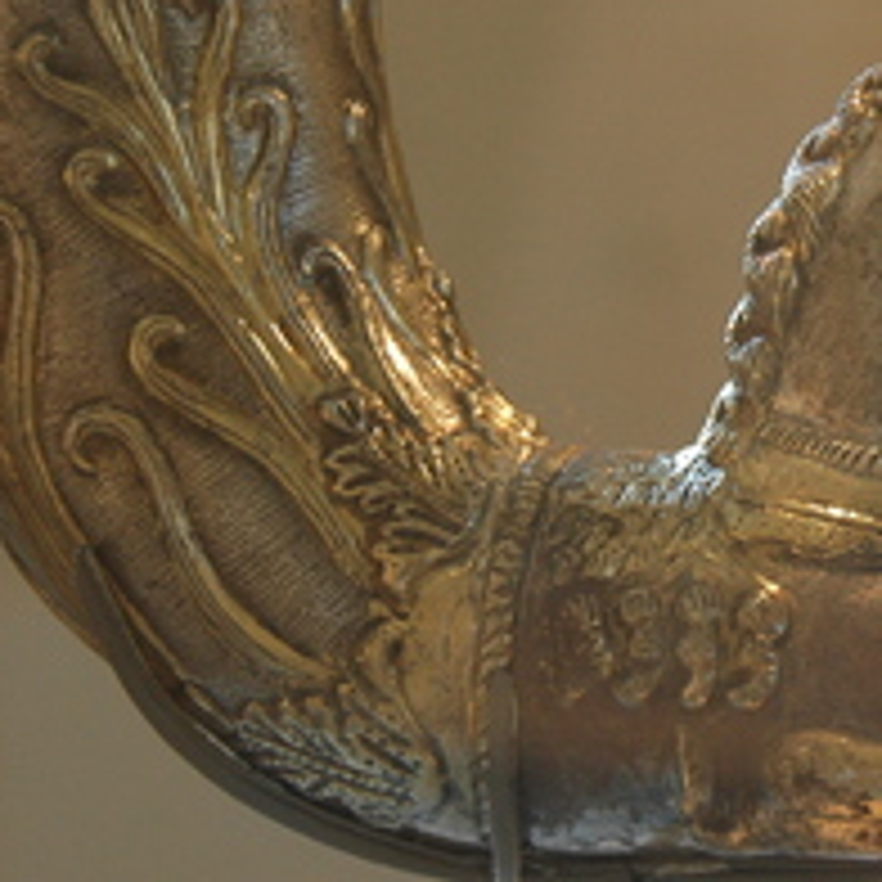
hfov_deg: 9.8
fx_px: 5102
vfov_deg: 9.9
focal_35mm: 177
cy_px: 459
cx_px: 855
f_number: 5
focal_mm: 62
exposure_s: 1/60
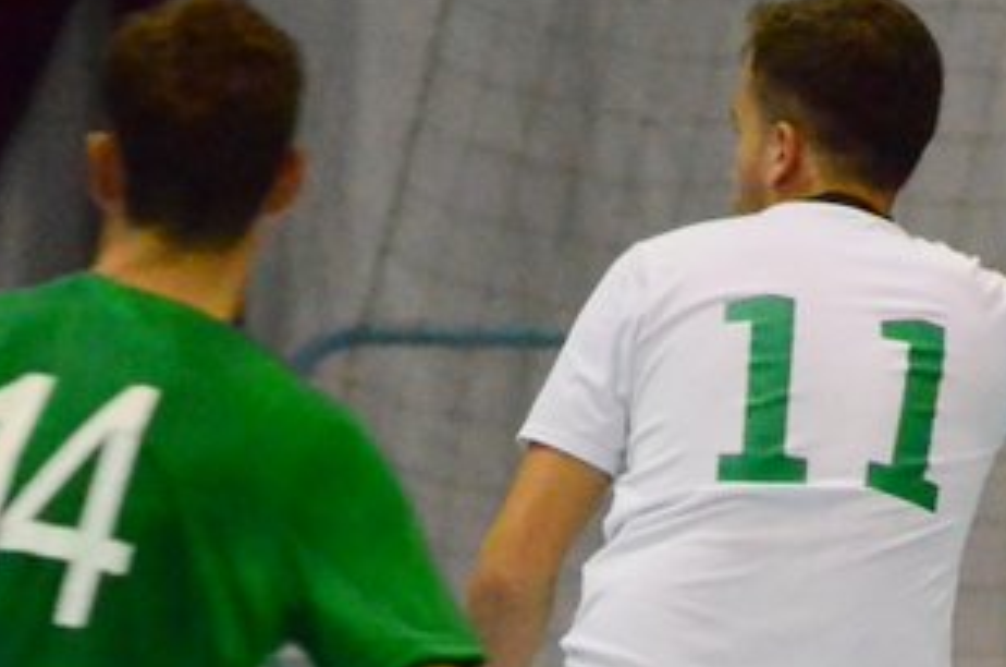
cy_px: 844
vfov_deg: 1.4
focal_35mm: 963
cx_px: 461
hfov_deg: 2.1
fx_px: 26855
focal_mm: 220
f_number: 7.1
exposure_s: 1/320
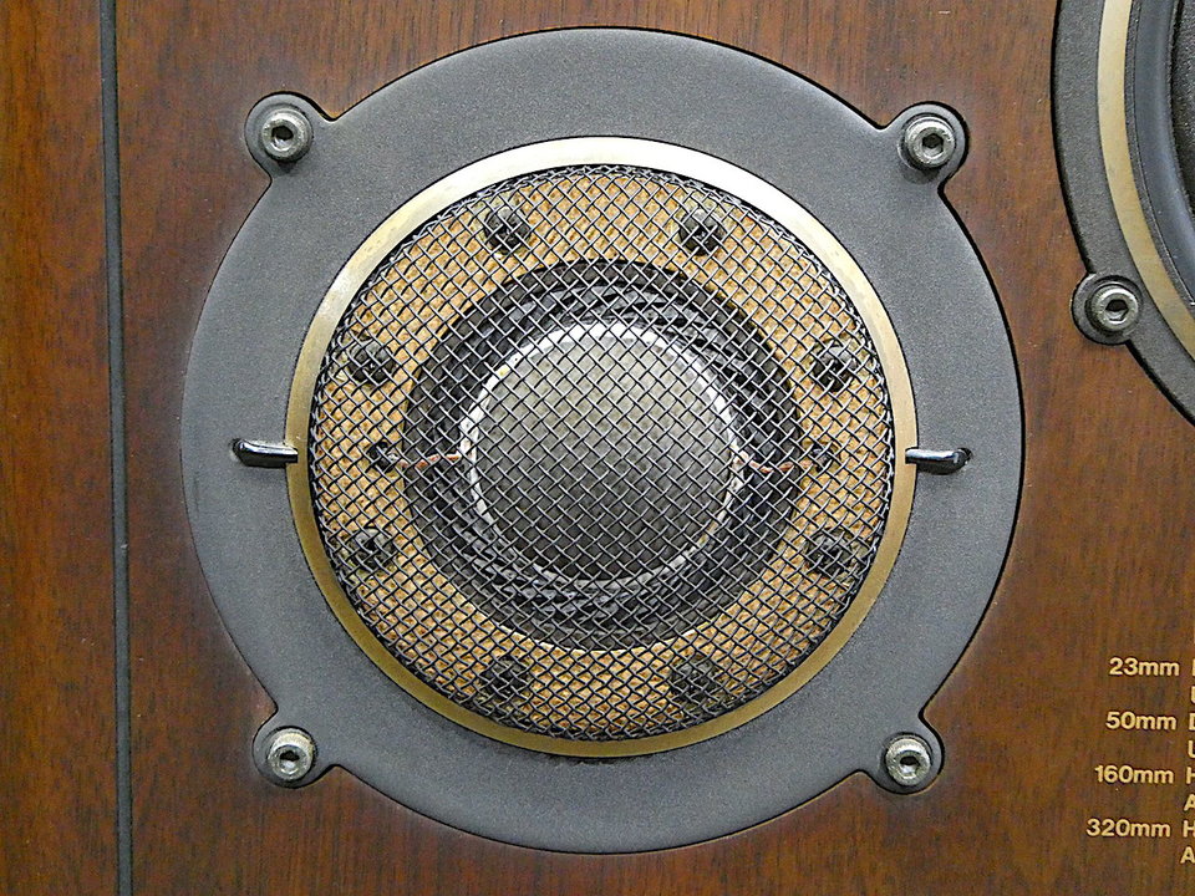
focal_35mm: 70
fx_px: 2417
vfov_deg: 21.0
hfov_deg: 27.8
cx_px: 598
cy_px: 448
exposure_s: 1/20
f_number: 4.5
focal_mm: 12.5
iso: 1600
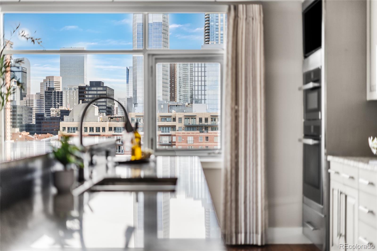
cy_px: 126
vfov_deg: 27.0
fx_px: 523
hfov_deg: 39.6
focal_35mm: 50
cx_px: 188
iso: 320
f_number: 1.8
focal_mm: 50
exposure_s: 1/100
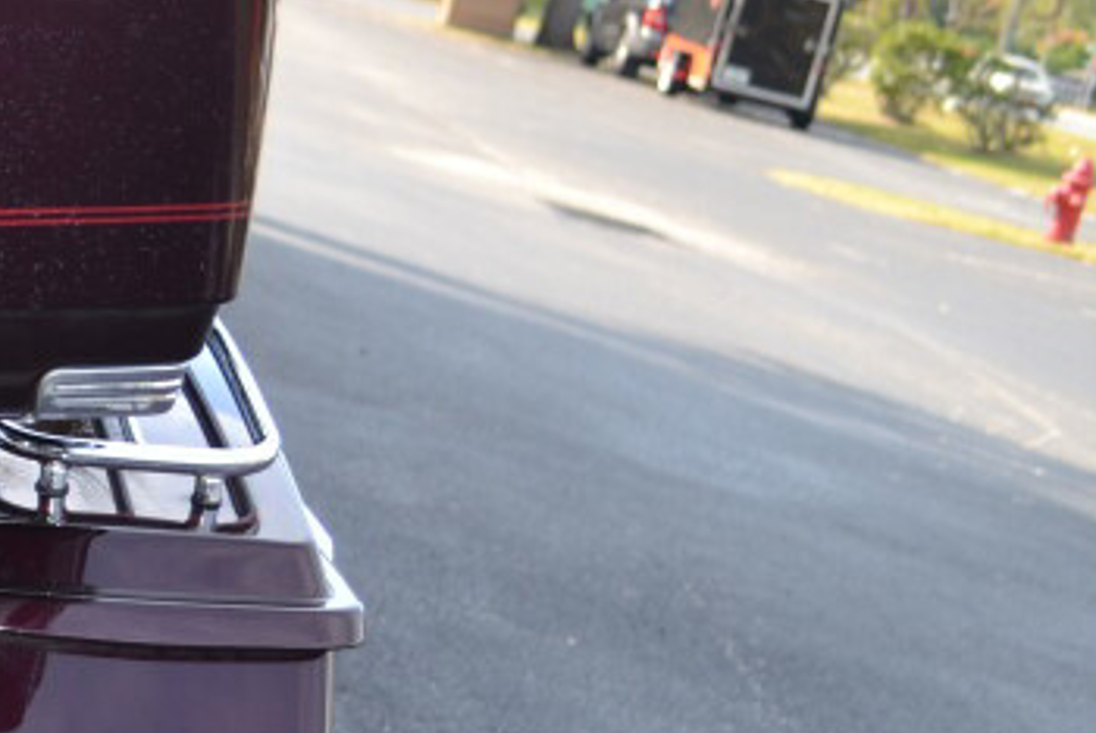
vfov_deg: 12.1
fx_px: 3443
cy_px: 501
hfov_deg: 16.8
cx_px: -442
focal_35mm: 113
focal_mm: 22
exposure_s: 1/160
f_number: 4
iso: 100
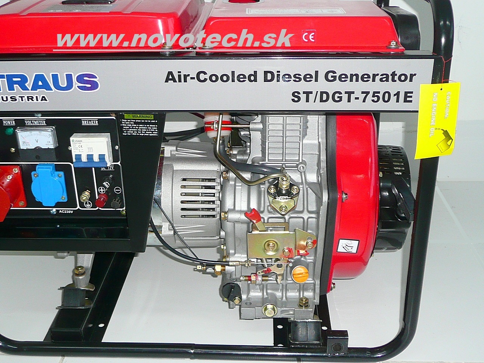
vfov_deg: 34.3
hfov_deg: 44.8
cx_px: 242
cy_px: 182
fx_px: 587
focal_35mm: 42
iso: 100
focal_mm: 4.6
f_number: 3.3
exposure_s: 1/30
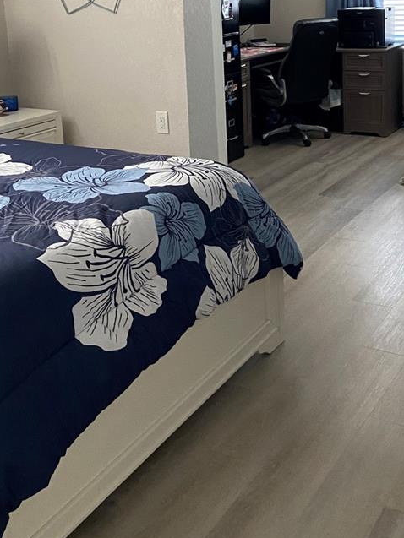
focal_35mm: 49
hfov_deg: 29.6
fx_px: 762
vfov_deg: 38.1
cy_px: 149
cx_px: 244
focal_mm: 4.25
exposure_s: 1/40
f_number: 1.8
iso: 500
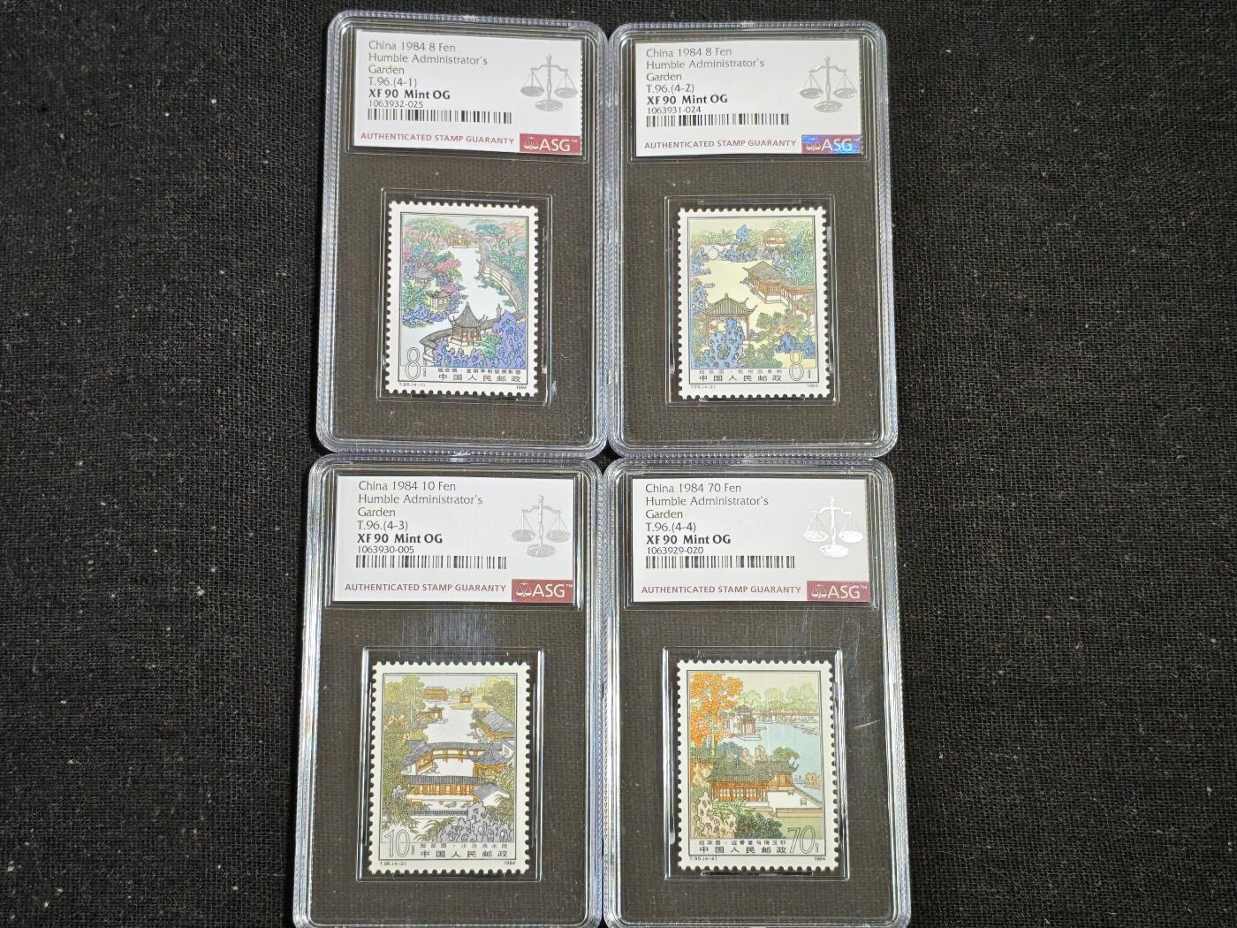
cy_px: 464
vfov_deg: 22.9
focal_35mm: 64
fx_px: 2287
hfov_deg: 30.3
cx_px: 618
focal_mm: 4.94
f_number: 1.5
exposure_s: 1/462
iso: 50
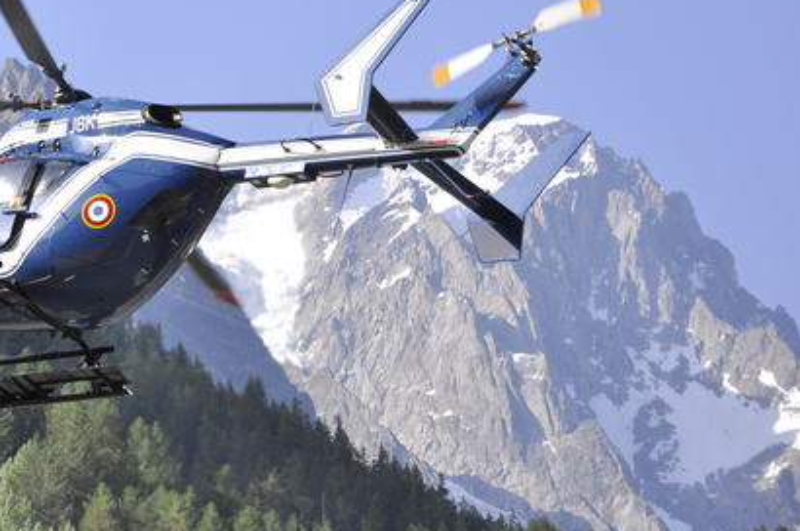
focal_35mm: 169
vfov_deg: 8.1
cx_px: 150
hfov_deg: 12.1
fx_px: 3750
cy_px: 87
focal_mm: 66
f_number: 5.3
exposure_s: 1/1250
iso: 400
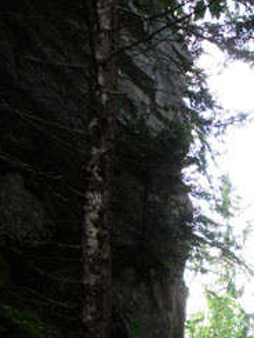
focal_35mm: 66
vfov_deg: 27.1
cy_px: 367
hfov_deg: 21.4
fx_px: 645
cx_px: 258
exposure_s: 1/49
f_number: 3.5
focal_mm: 4.9
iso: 100
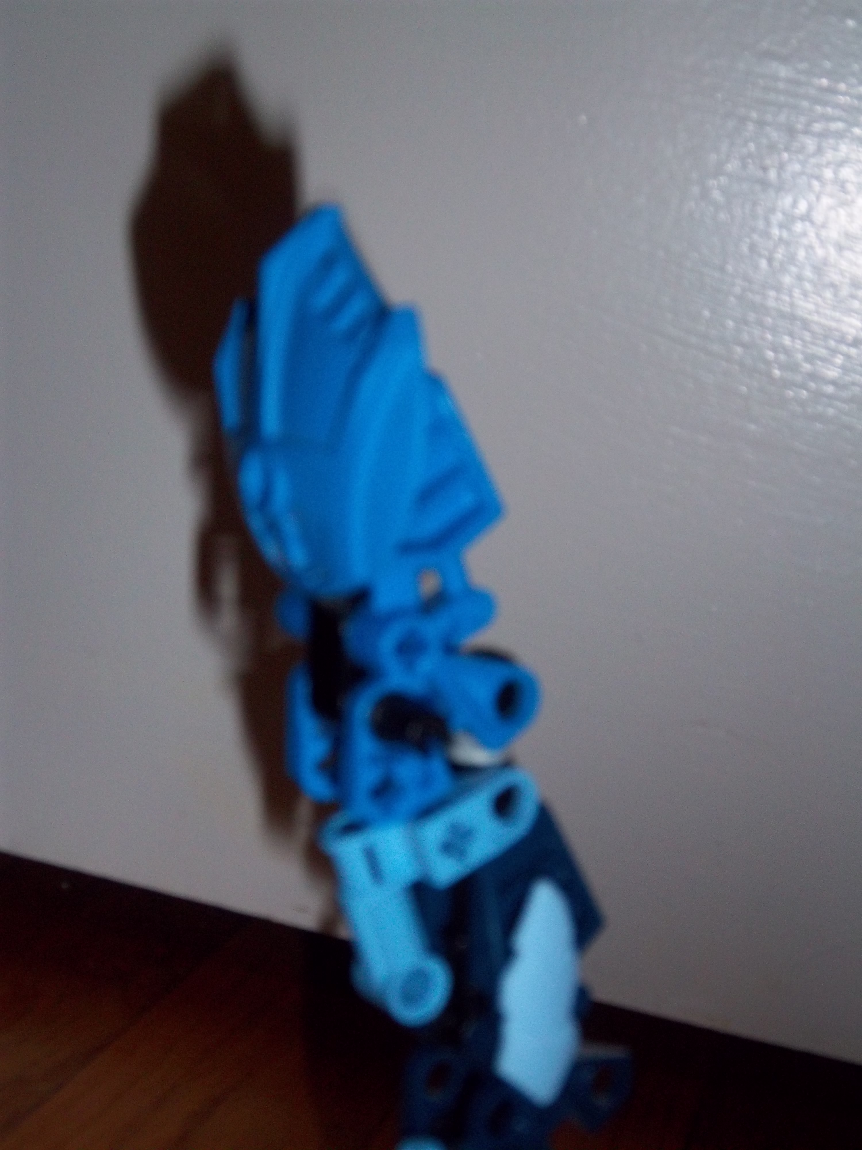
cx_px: 431
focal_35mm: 58
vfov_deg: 33.2
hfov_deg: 25.2
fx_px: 1926
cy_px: 575
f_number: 5.34
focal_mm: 10.42
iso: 160
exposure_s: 1/40
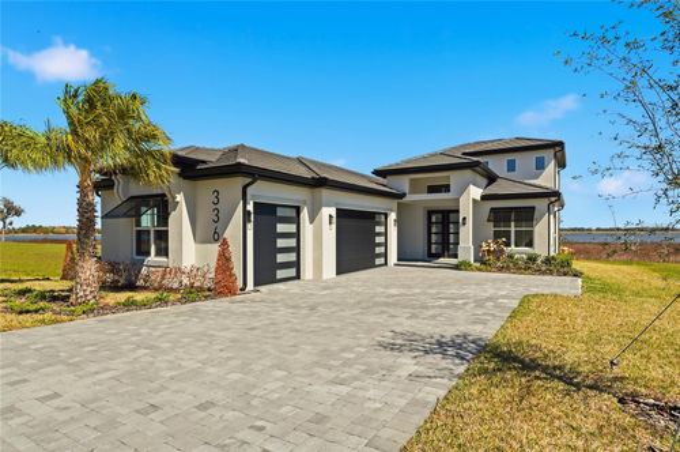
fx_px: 396
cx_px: 340
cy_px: 226
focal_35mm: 21
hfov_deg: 81.3
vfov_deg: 59.4
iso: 100
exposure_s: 1/4000
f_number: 7.1
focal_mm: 14
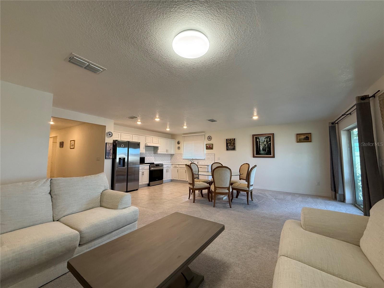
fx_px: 155
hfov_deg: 102.1
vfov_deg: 85.7
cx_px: 192
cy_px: 144
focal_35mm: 14
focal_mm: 2.22
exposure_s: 1/120
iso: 250
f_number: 2.2
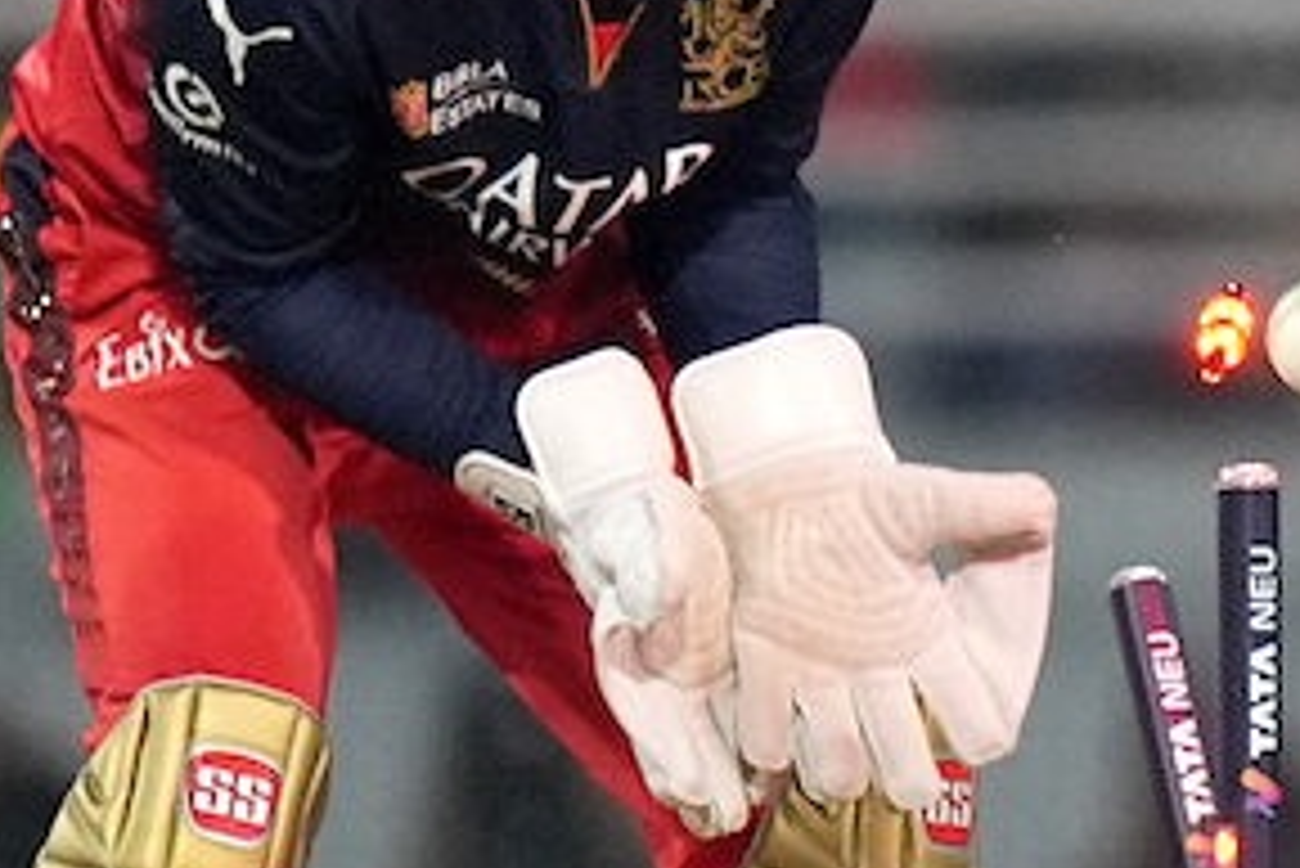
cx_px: 2155
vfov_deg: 0.6
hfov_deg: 0.8
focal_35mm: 2488
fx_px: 89885
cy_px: 4
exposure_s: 1/1250
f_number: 4
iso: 2000
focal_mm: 600
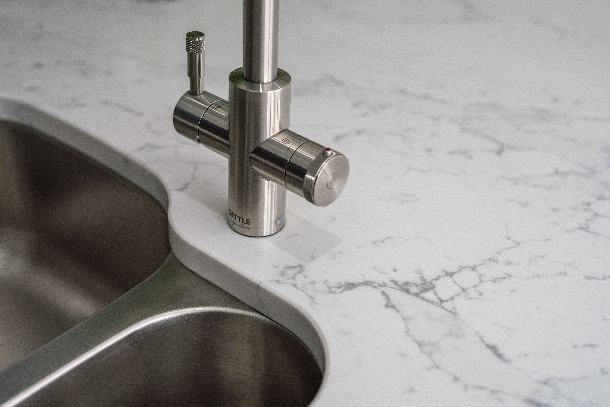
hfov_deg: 39.6
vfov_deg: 27.0
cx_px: 305
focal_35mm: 50
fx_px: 847
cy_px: 204
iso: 200
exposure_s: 1/125
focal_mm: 50
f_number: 2.8
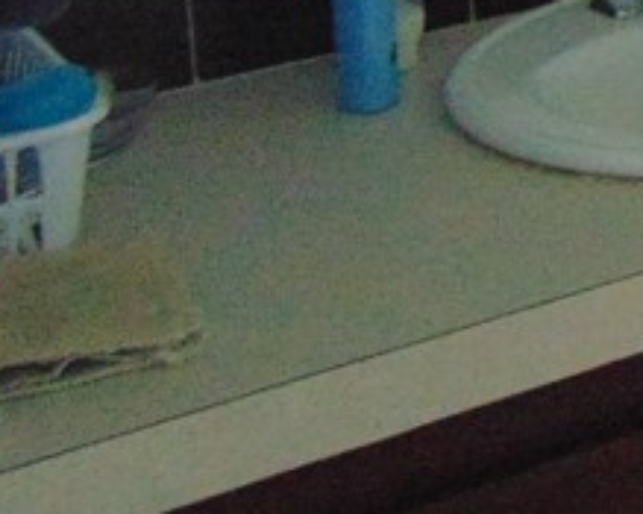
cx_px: 1139
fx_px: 2168
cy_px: -323
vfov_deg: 12.6
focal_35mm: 114
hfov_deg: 14.8
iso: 500
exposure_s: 1/20
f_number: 3
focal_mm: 4.5
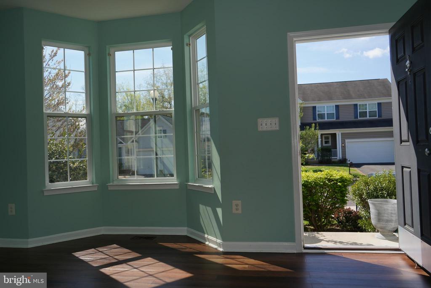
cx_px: 216
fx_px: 335
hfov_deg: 65.5
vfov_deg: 46.4
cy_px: 144
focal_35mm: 28
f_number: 4
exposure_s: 1/800
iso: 100
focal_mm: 28
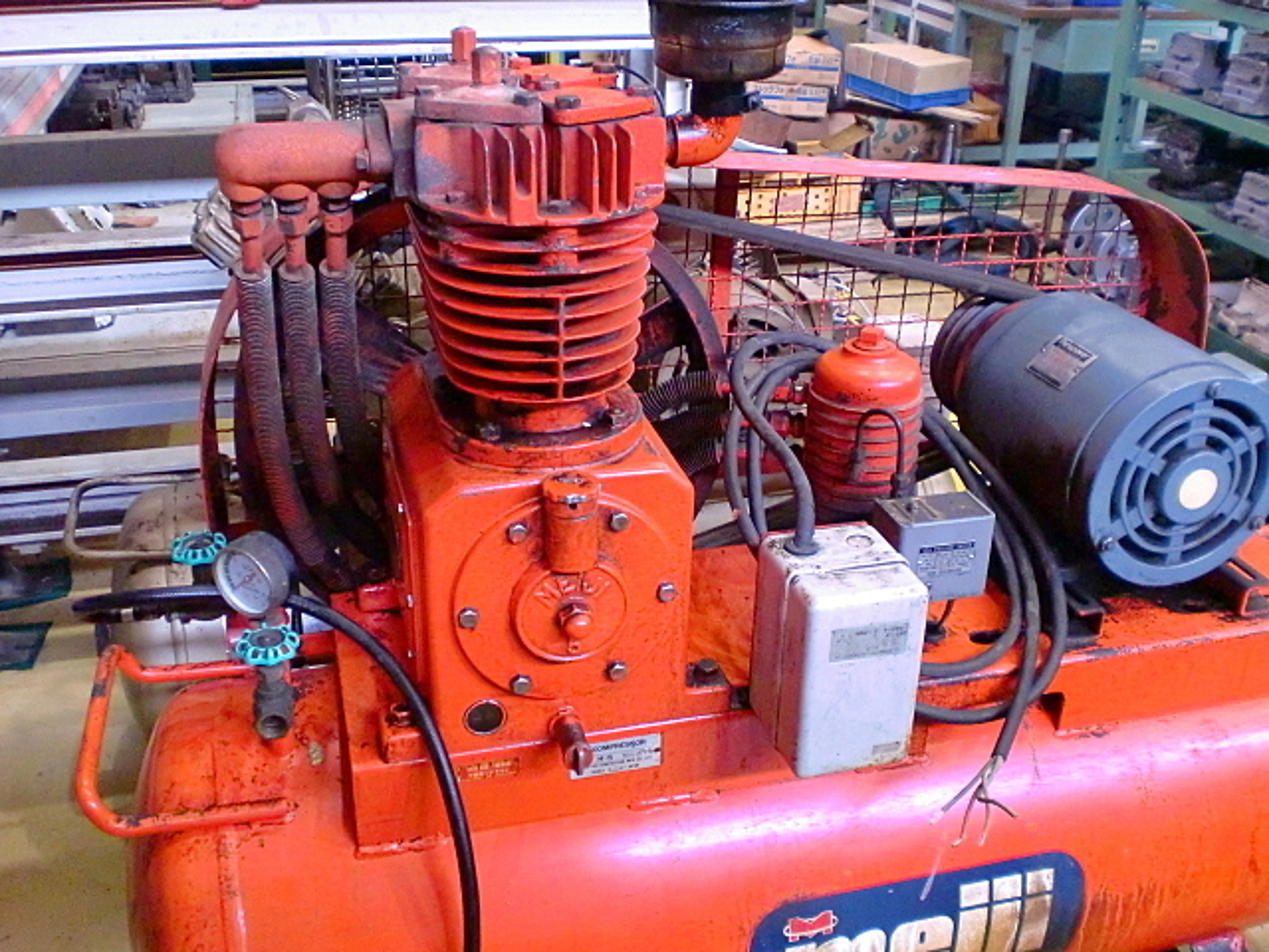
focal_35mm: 35
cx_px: 634
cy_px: 476
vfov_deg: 40.7
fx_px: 1283
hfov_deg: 52.6
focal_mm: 6.3
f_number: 3.1
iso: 640
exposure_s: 1/60
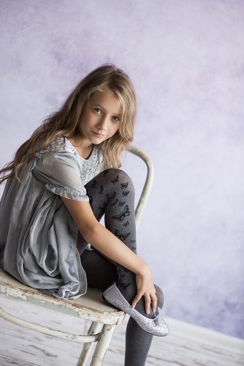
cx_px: 122
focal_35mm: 85
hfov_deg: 16.1
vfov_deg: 23.9
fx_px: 863
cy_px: 183
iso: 200
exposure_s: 1/250
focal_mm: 85
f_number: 2
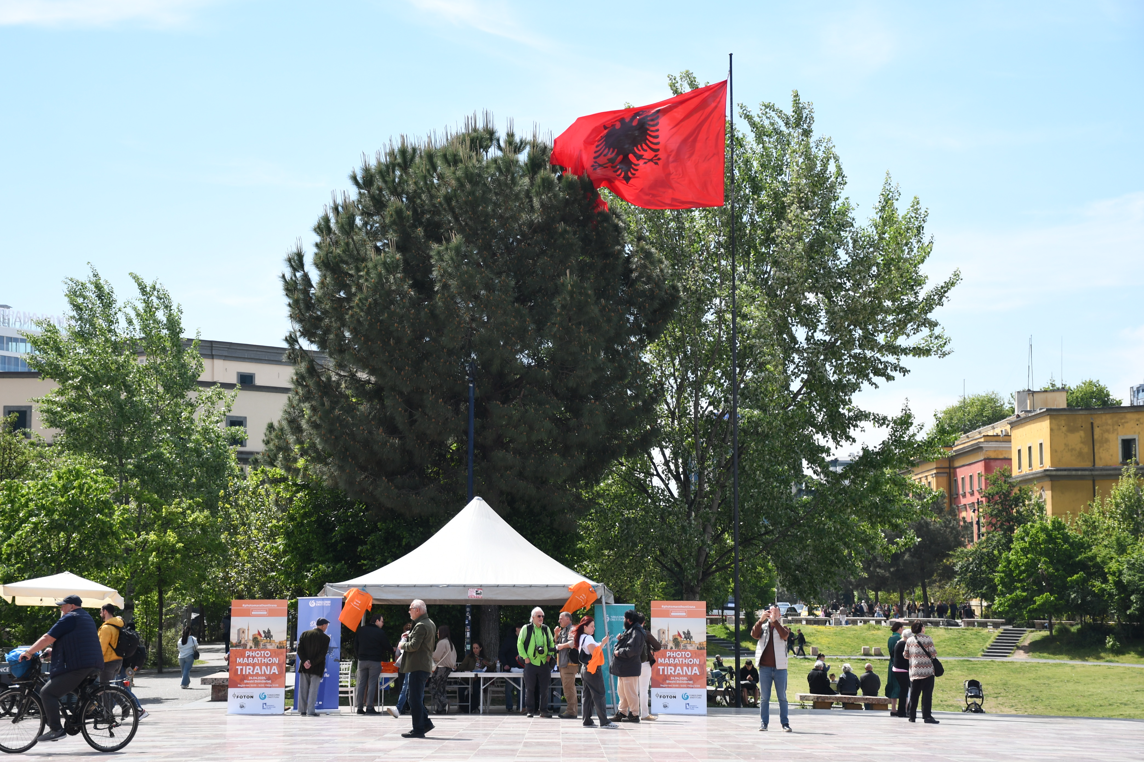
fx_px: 2129
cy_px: 381
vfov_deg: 20.3
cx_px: 572
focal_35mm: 67
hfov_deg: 30.1
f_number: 5.6
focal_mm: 45
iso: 125
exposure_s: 1/500
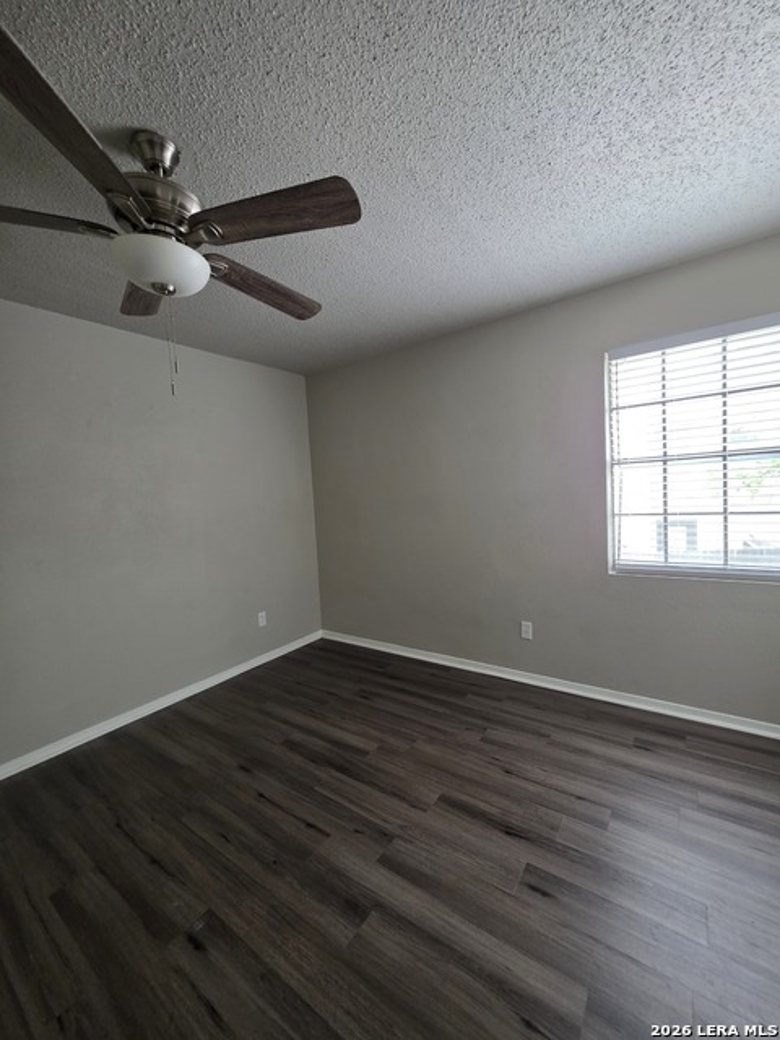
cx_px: 390
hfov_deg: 89.9
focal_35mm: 13
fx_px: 391
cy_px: 520
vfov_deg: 106.2
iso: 200
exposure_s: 1/60
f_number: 1.9
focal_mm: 2.2
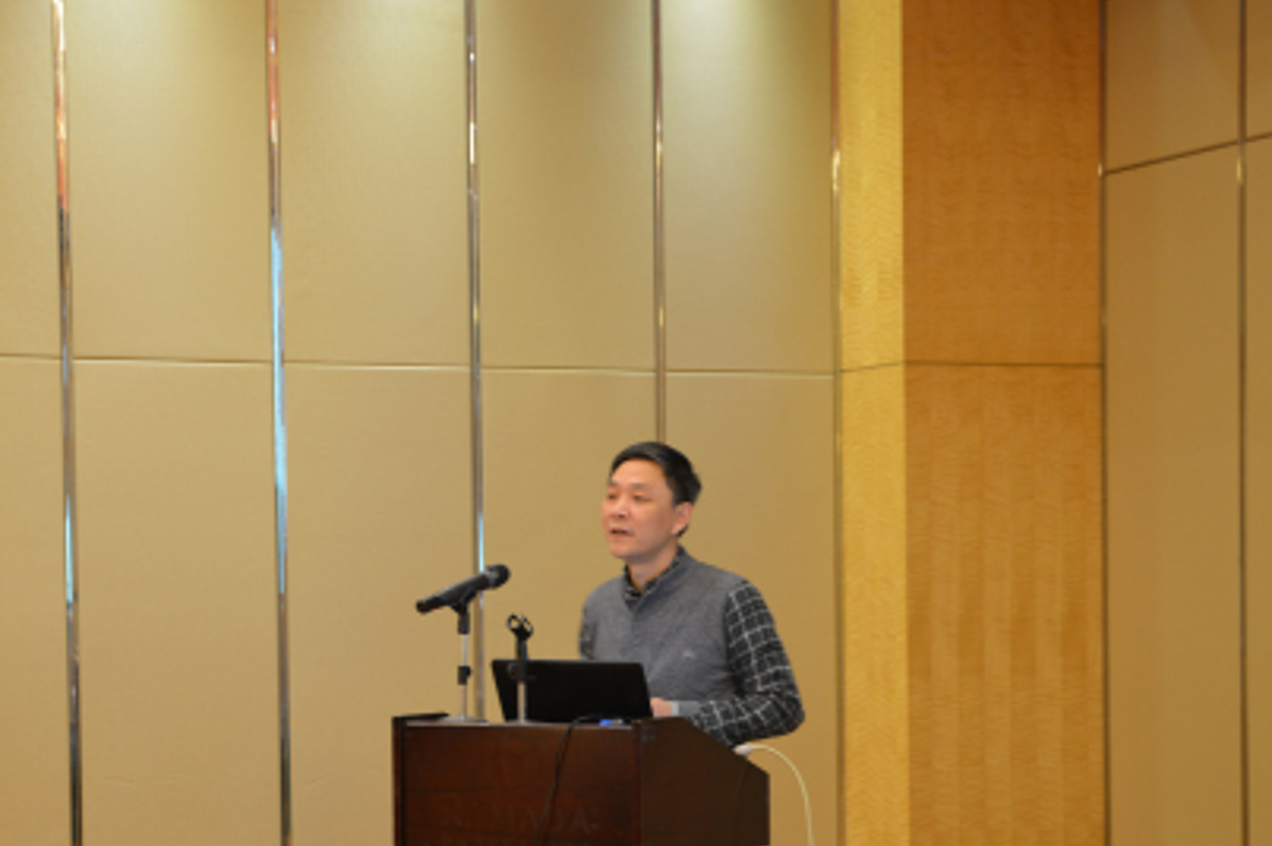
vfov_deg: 16.7
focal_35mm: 81
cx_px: 581
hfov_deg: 25.1
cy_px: 639
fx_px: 2860
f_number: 2.8
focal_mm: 48
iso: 400
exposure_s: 1/20
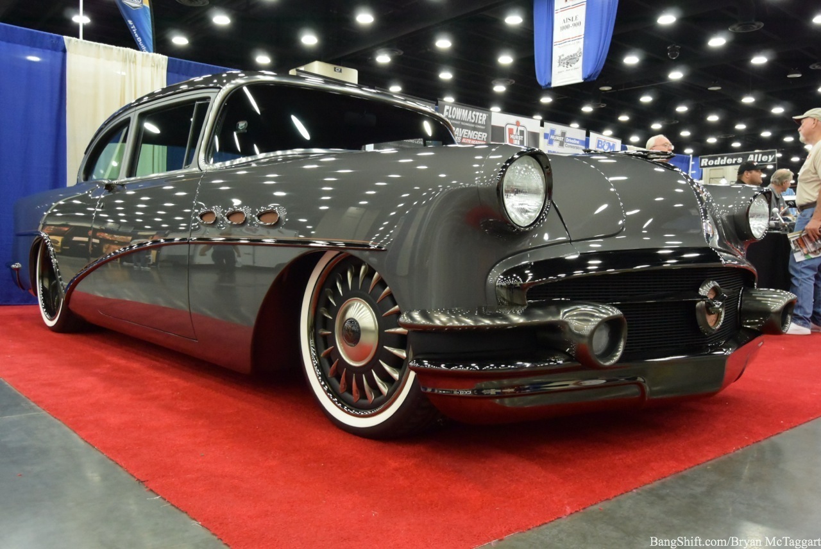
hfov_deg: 63.6
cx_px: 410
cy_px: 274
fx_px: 662
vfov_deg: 45.0
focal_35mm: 29
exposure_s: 1/60
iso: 2000
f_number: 5
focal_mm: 11.1
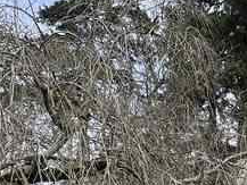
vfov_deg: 18.9
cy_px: 244
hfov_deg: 22.4
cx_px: 368
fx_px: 514
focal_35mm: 72
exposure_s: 1/737
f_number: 1.8
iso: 32
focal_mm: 1.57
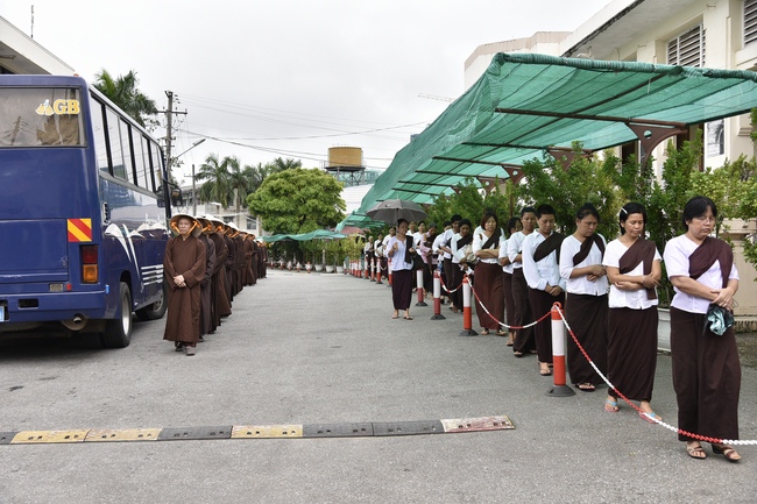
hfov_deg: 48.5
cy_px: 252
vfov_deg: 33.4
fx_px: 841
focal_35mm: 40
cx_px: 378
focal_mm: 40
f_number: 5
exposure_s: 1/640
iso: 320
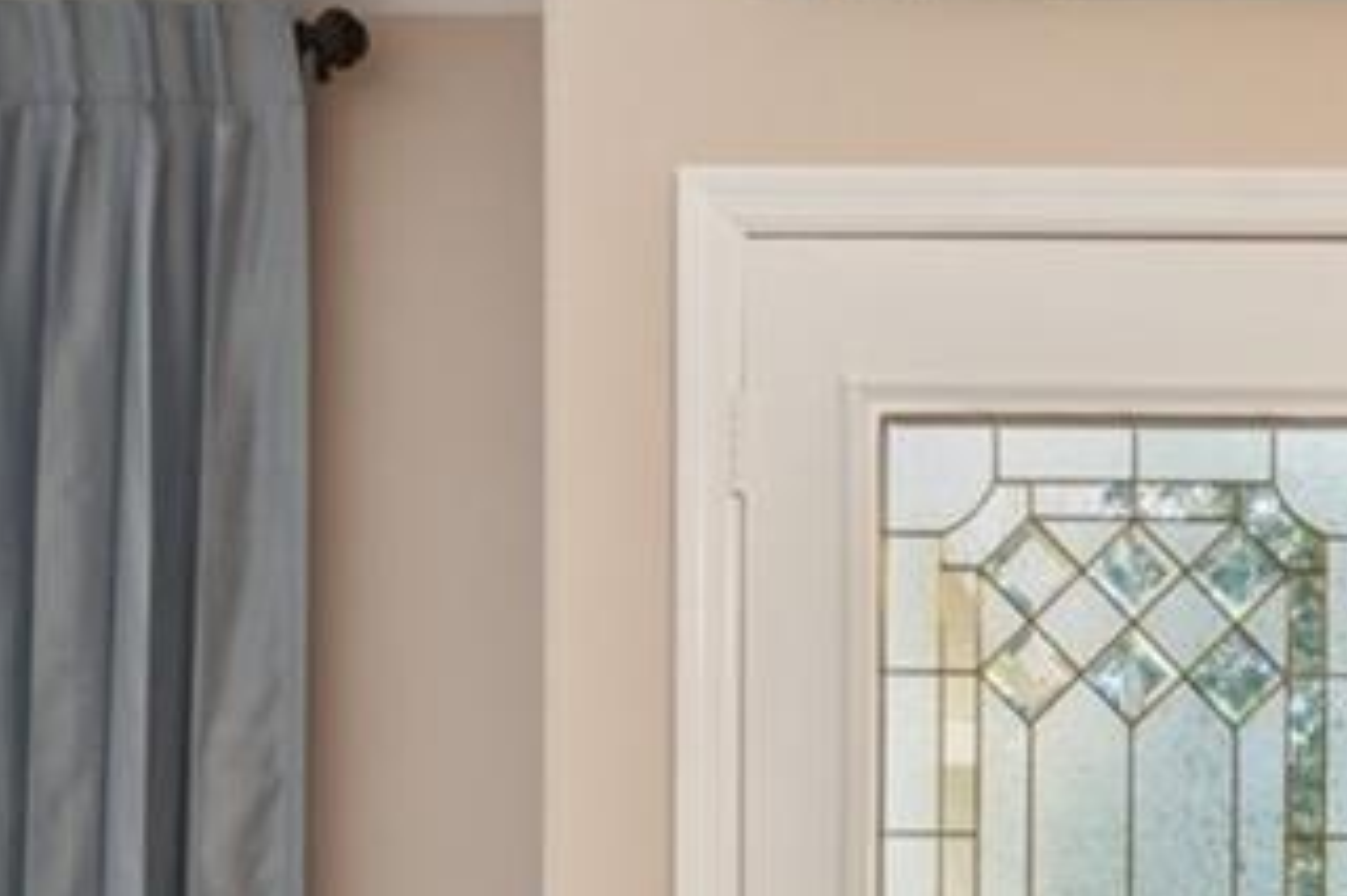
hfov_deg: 24.9
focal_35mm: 75
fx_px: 2805
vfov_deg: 16.7
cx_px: 1515
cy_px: 1304
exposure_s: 1/5
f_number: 7.1
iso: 100
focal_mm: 10
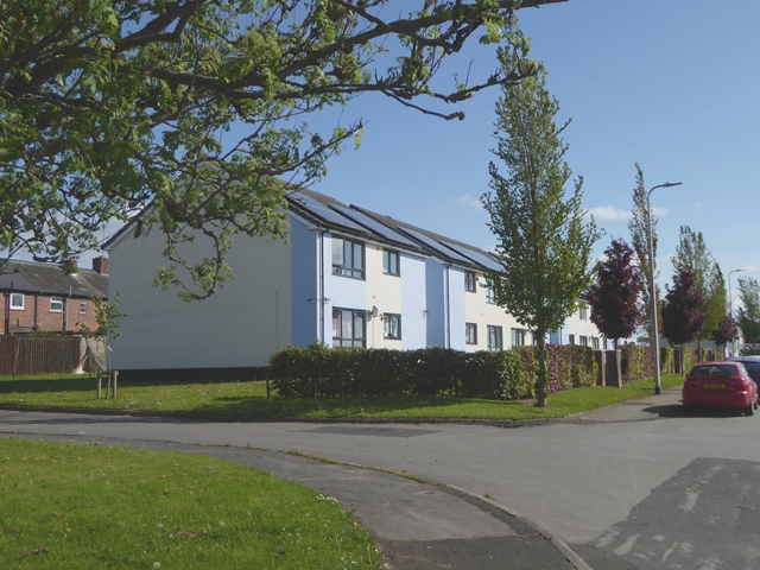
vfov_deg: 36.8
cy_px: 285
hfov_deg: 47.9
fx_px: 856
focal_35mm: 39
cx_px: 380
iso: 100
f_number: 3.7
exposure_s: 1/1000
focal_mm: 6.7
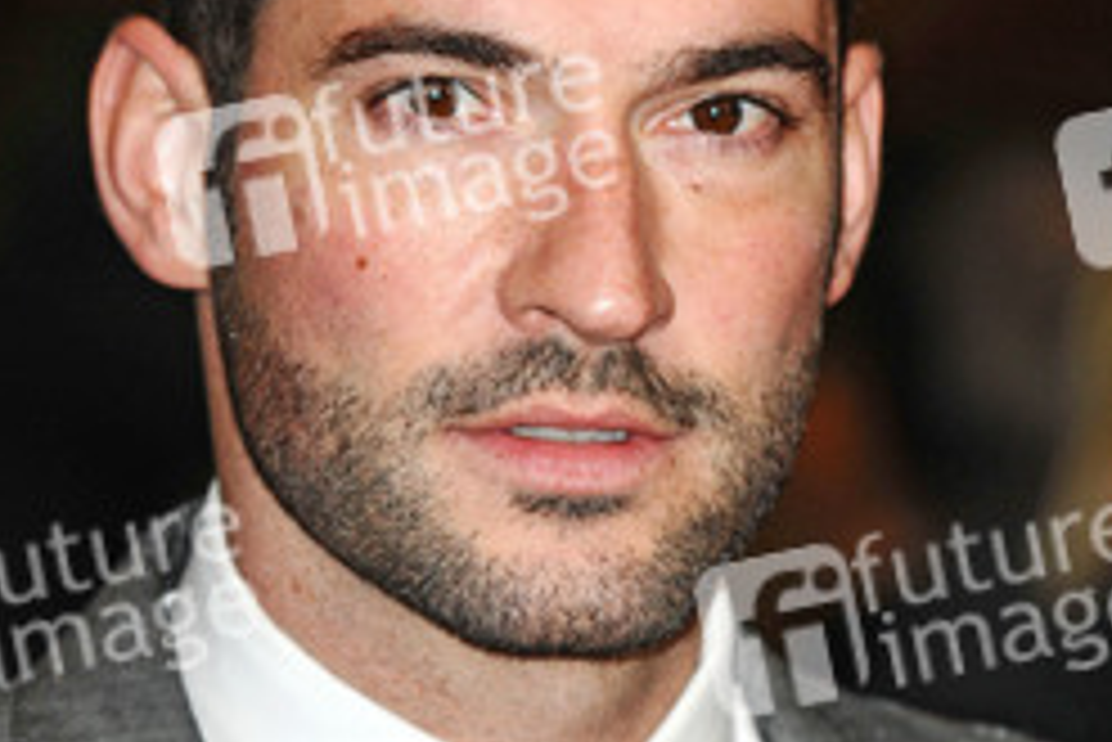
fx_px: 13871
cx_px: 520
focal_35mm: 449
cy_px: 387
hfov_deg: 4.6
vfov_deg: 3.1
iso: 320
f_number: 4.5
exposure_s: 1/160
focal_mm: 185
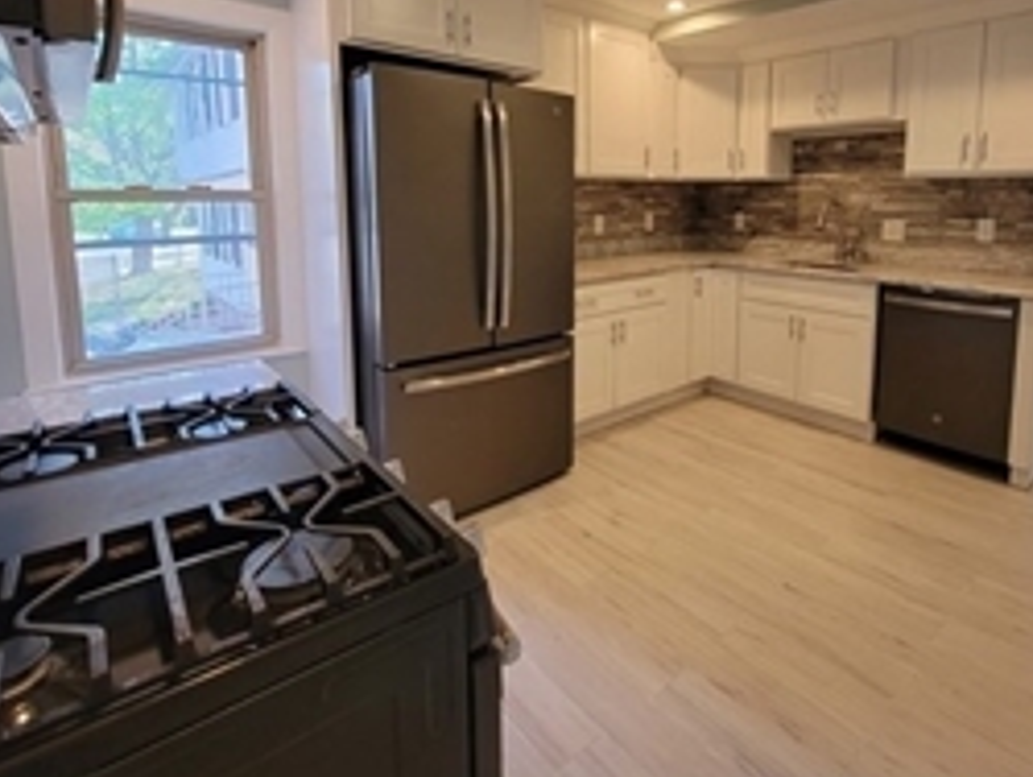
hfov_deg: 86.8
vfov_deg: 69.9
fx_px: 538
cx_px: 607
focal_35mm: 18
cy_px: 269
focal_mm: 2.2
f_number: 2.2
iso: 125
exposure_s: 1/59
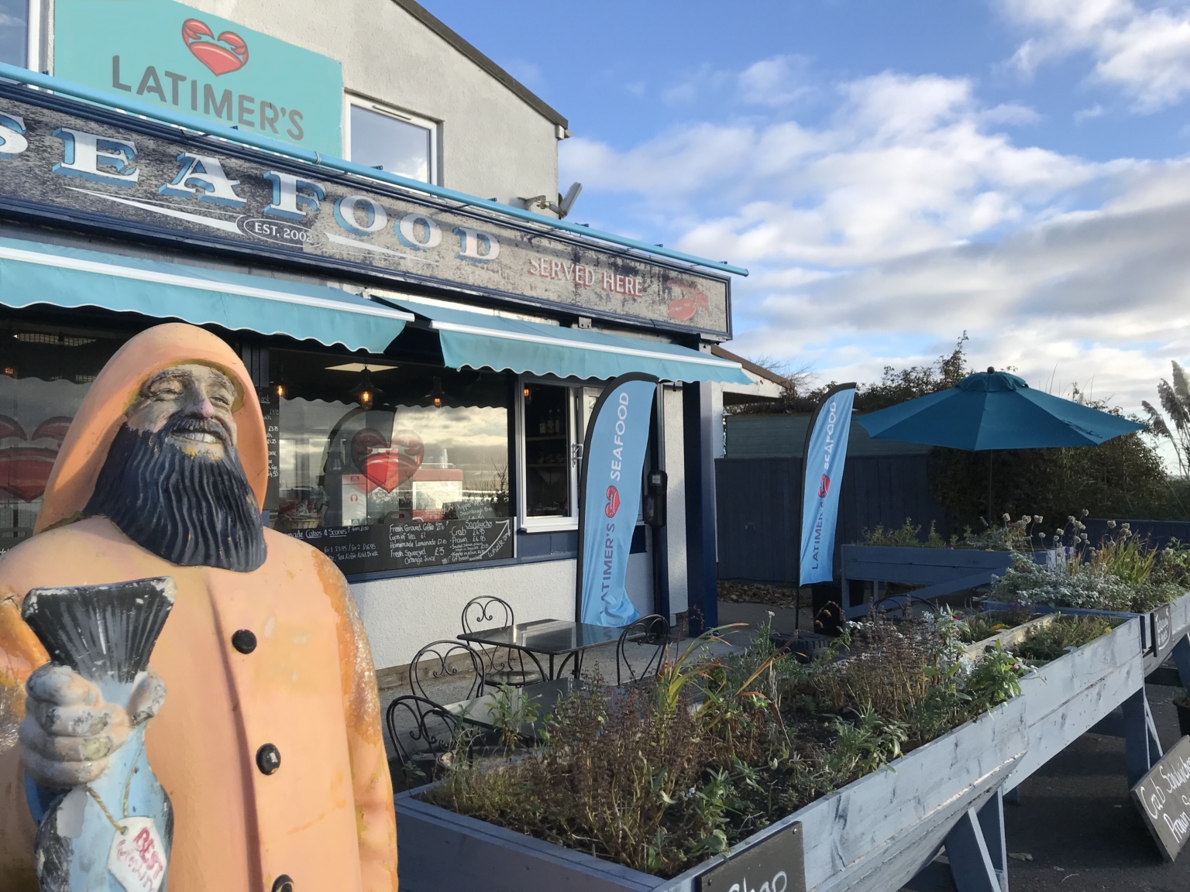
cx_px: 595
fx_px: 963
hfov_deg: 63.4
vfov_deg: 49.7
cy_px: 446
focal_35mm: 28
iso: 20
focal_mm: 3.99
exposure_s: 1/1277
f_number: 1.8
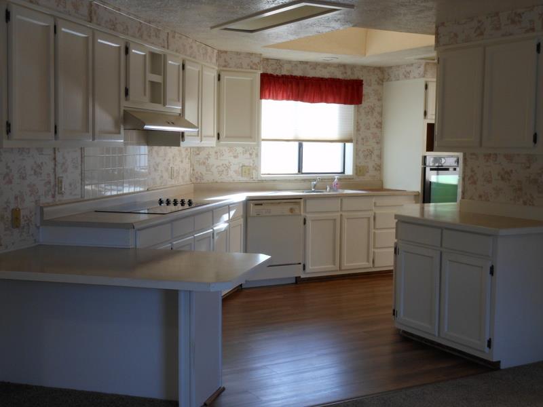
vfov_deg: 32.2
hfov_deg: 42.1
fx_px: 706
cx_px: 272
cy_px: 204
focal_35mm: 45
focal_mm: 8.1
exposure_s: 1/30
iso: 160
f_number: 4.6
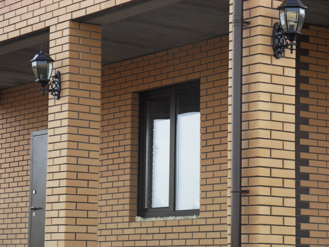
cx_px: 164
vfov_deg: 11.4
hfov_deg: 15.2
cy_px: 124
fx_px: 1236
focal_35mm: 130
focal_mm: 22.8
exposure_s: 1/125
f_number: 5.8
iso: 100
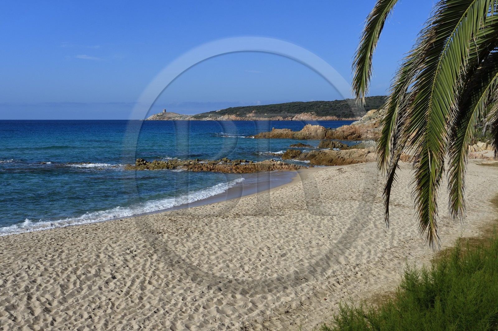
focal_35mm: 48
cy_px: 166
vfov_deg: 28.0
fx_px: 663
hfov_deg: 41.1
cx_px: 249
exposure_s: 1/250
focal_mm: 48
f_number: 16
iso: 200
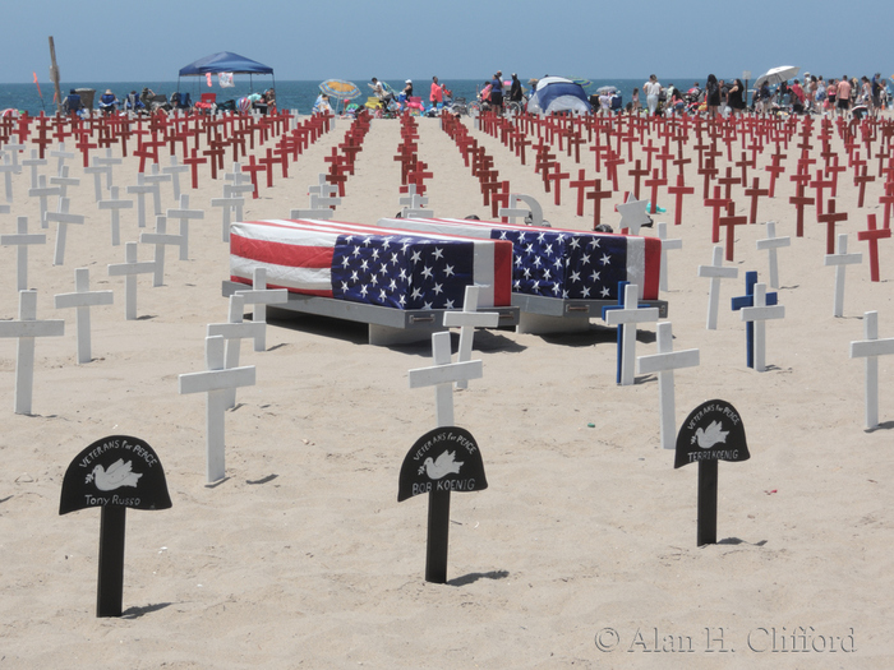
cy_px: 335
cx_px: 447
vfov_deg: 17.4
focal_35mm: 85
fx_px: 2195
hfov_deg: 23.0
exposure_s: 1/250
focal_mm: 18.2
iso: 100
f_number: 8
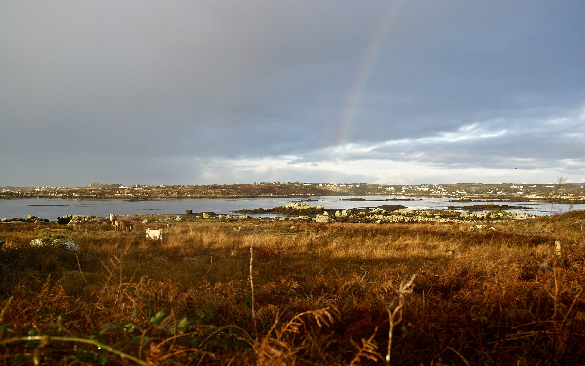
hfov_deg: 49.3
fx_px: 638
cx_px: 293
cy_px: 195
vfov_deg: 32.0
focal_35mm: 40
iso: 100
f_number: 5
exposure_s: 1/160
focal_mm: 26
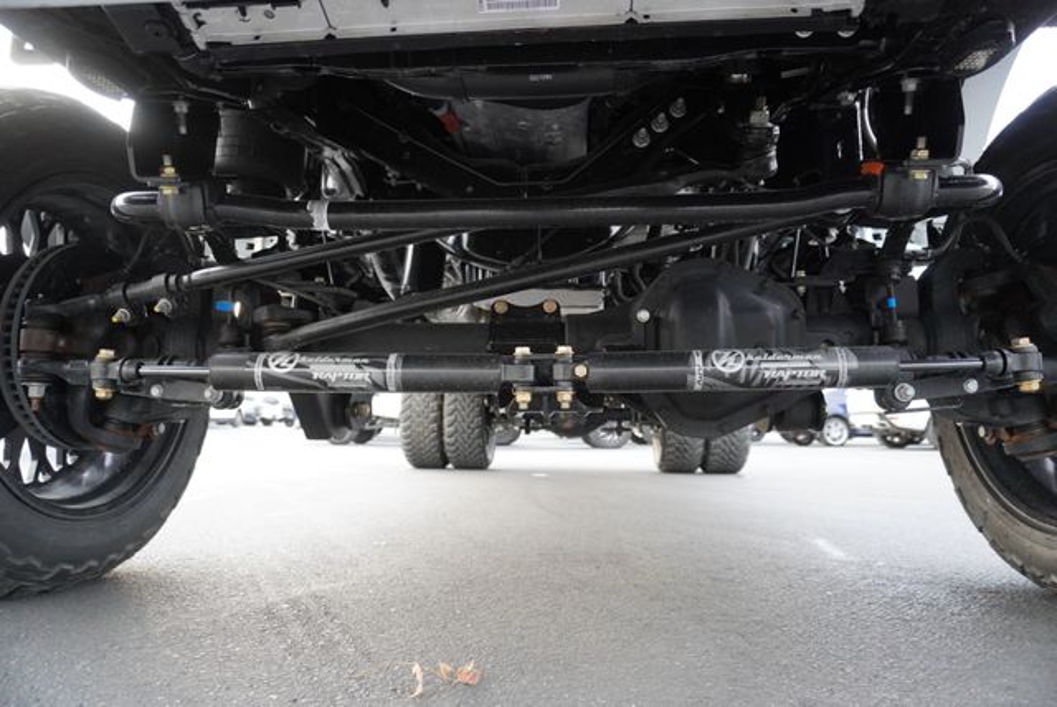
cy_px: 354
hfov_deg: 73.7
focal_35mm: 24
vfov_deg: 53.2
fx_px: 705
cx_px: 528
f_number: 3.5
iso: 1600
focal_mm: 16
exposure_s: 1/160
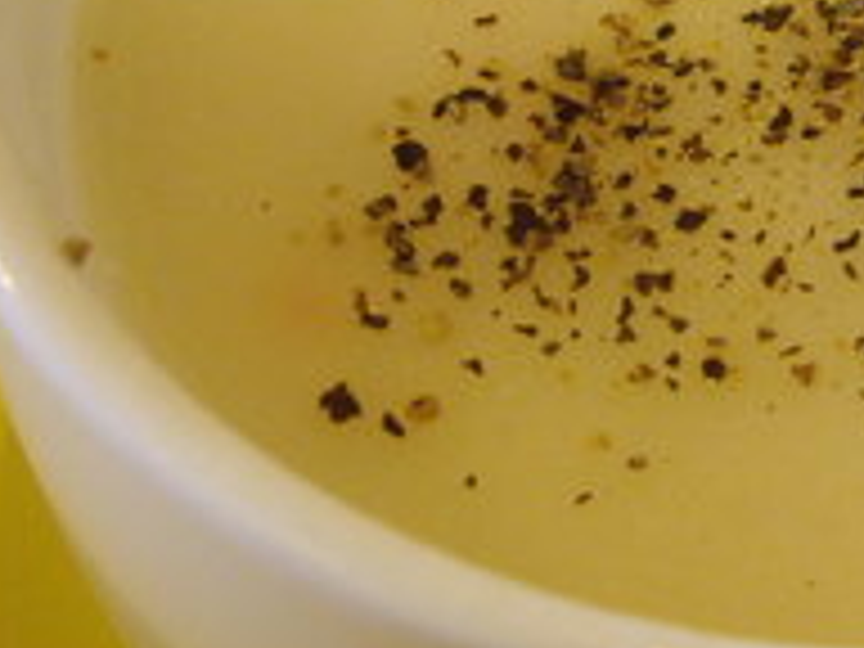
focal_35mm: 99
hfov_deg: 19.3
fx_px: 2471
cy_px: 92
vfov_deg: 14.8
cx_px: 860
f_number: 2.8
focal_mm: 7.9
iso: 400
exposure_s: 1/40
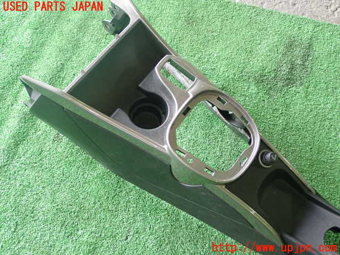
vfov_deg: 37.7
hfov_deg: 49.0
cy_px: 128
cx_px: 170
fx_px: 373
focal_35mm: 38
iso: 500
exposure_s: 1/40
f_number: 2.7
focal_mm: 6.83
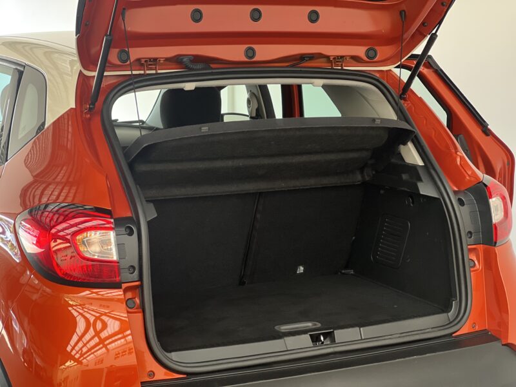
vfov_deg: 19.1
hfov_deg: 25.3
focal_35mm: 77
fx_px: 1148
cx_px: 258
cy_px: 194
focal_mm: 9
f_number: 2.8
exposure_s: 1/40
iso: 200
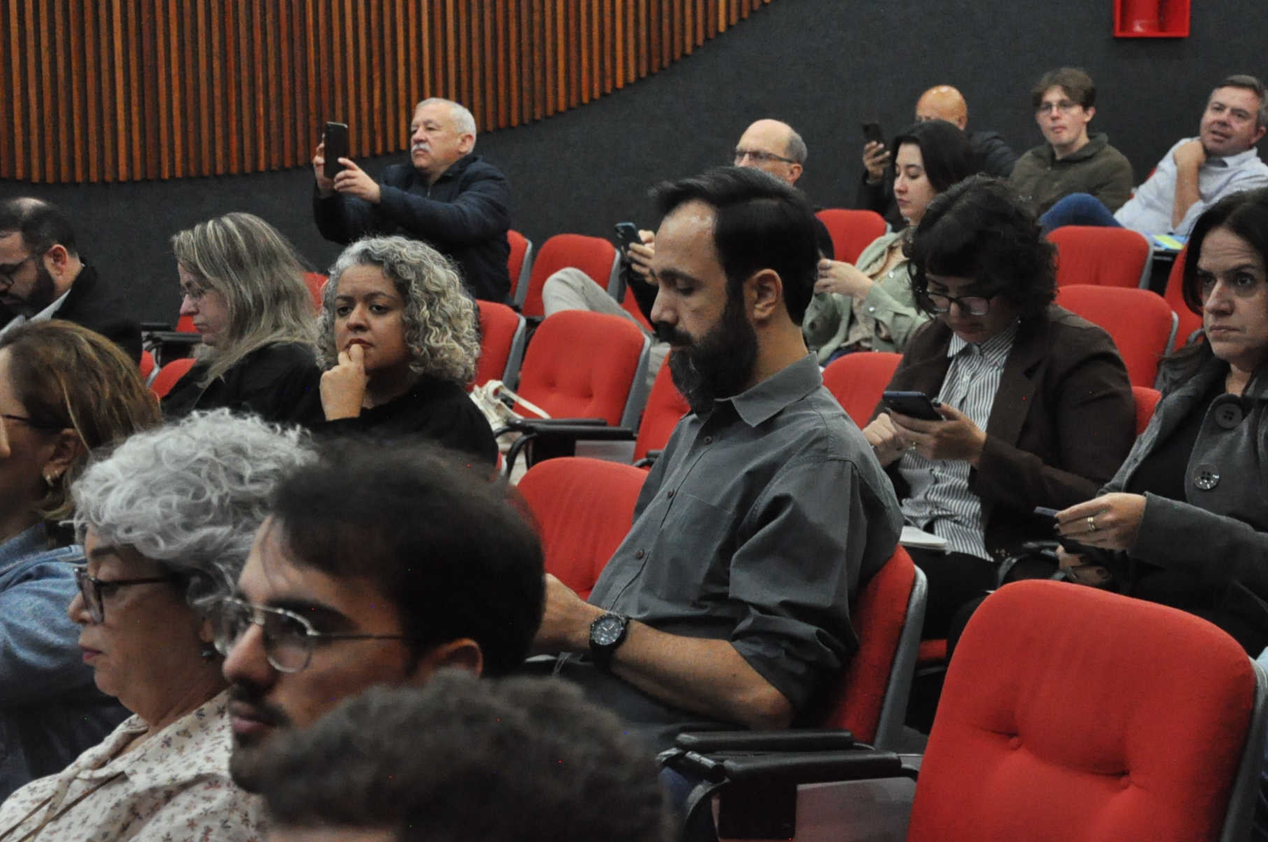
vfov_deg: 17.1
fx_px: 2800
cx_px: 676
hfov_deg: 25.5
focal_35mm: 80
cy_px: 368
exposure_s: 1/100
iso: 3200
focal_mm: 45
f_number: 4.8
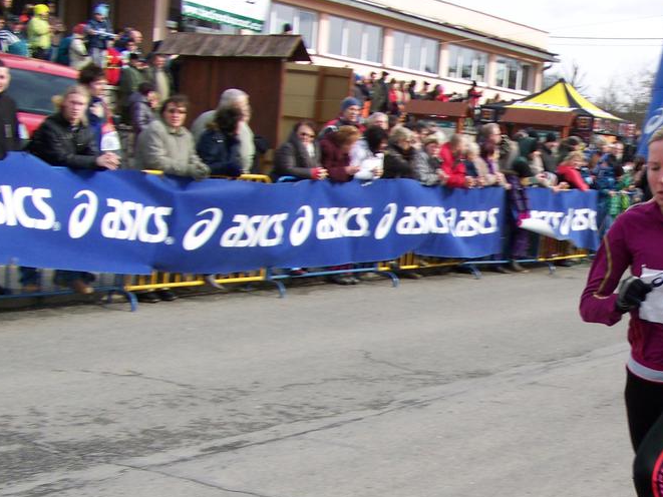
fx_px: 1322
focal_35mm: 69
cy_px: 329
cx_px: 589
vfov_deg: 21.2
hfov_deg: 27.2
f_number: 4
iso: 64
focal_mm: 6.3
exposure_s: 1/250
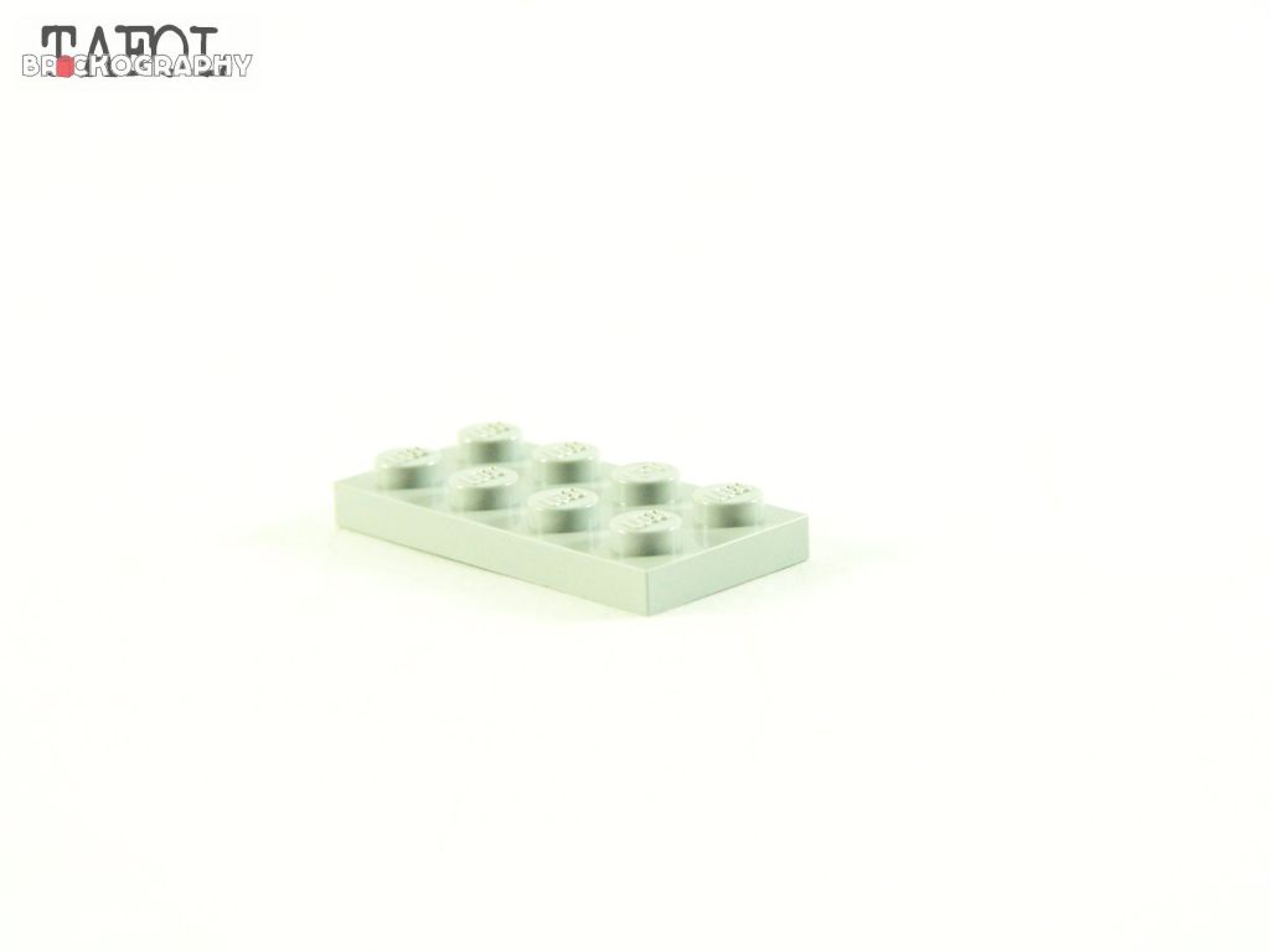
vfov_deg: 14.1
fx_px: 3852
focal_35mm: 105
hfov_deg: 18.7
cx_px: 635
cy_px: 476
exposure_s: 1/60
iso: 400
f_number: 3.6
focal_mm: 17.5
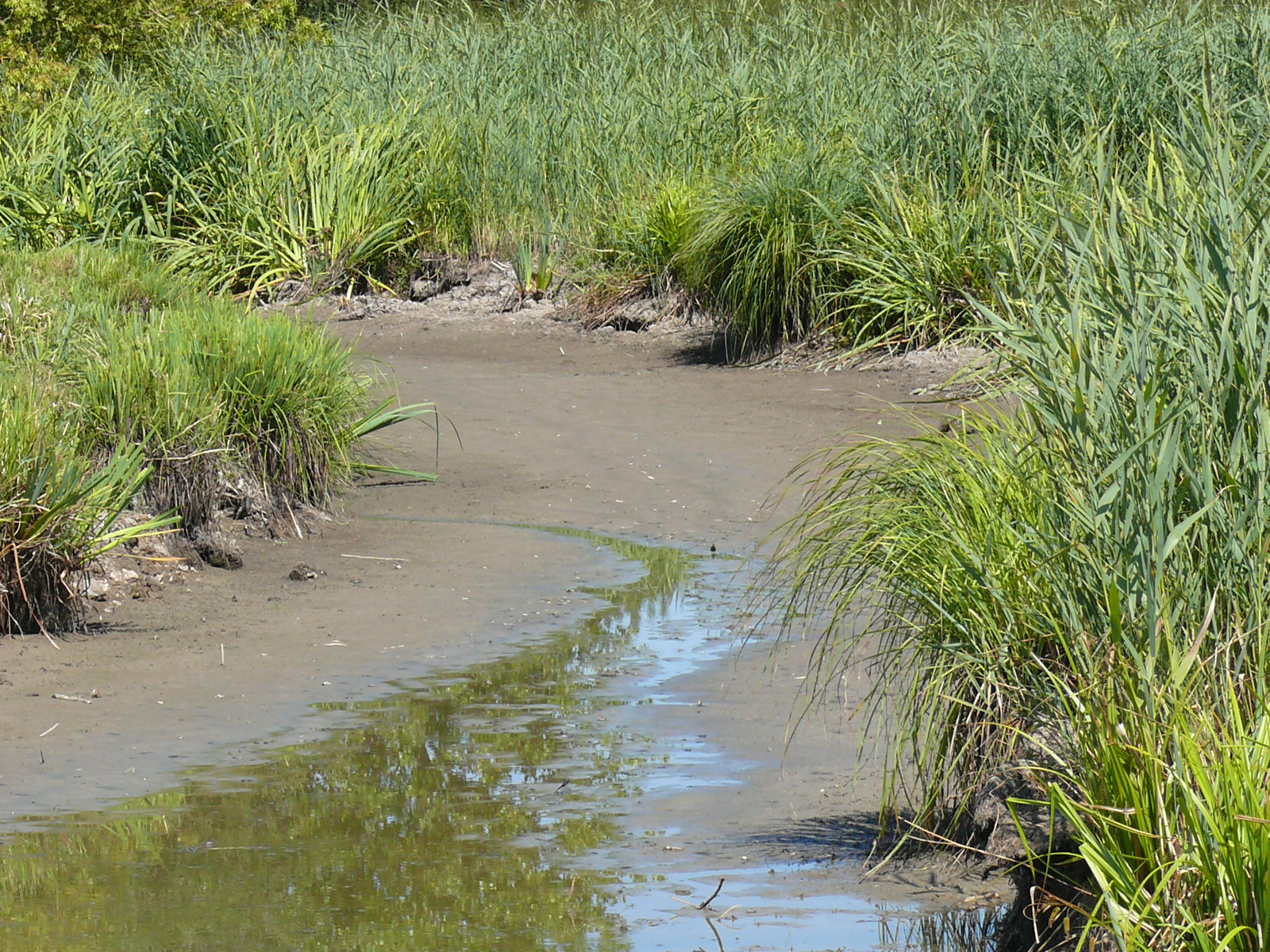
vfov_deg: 8.1
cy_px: 476
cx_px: 635
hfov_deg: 10.8
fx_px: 6714
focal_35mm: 183
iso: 100
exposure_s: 1/400
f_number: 5.6
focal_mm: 21.7
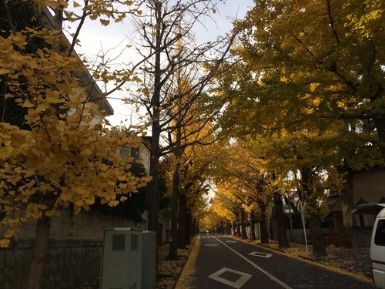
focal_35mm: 29
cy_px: 144
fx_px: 323
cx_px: 192
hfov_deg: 61.7
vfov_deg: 48.2
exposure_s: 1/774
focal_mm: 4.15
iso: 32
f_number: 2.2
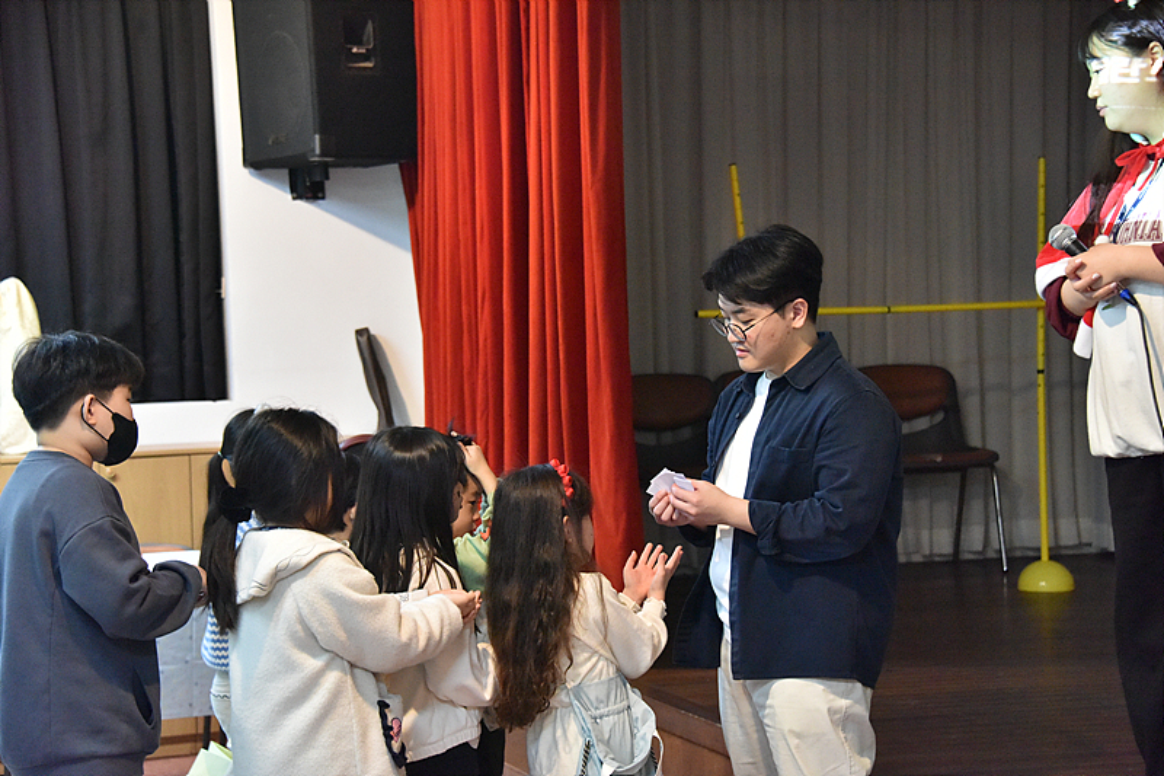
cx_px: 582
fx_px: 2748
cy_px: 388
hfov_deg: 23.9
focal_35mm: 85
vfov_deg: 16.1
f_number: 5.6
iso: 9000
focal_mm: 85
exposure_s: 1/125
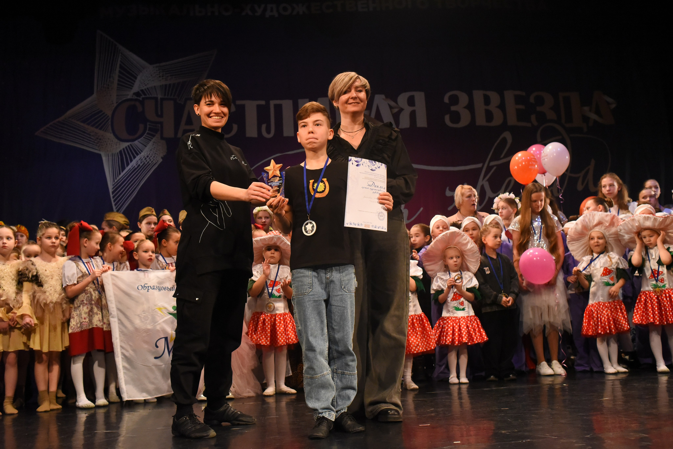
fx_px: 655
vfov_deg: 37.9
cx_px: 336
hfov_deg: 54.4
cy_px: 224
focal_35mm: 35
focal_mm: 35
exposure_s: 1/320
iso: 5000
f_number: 6.3
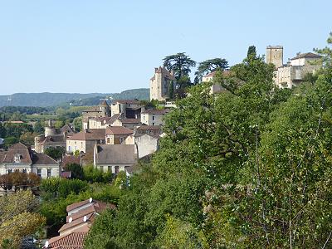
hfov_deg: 21.5
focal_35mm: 91
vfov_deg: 16.2
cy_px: 124
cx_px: 166
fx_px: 873
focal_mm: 15
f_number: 4.8
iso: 100
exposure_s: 1/320
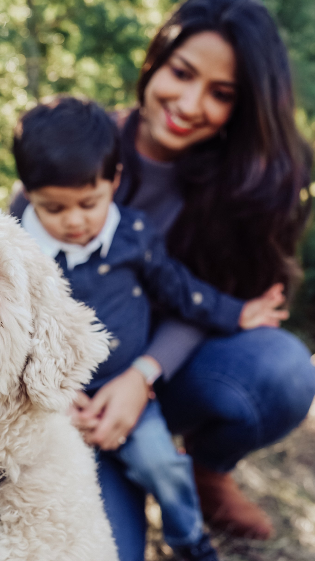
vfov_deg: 33.7
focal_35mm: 62
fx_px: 921
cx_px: 31
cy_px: 337
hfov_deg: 19.1
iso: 50
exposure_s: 1/60
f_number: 3.2
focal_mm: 35
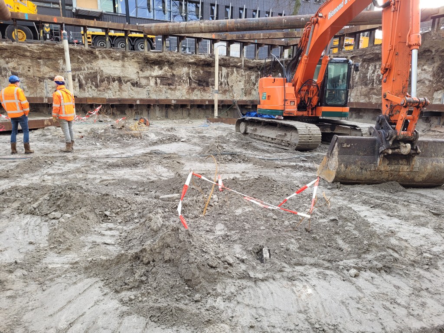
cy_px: 166
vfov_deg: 53.1
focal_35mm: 26
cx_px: 222
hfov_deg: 67.3
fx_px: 333
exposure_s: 1/124
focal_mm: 5.4
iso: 40
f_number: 1.8
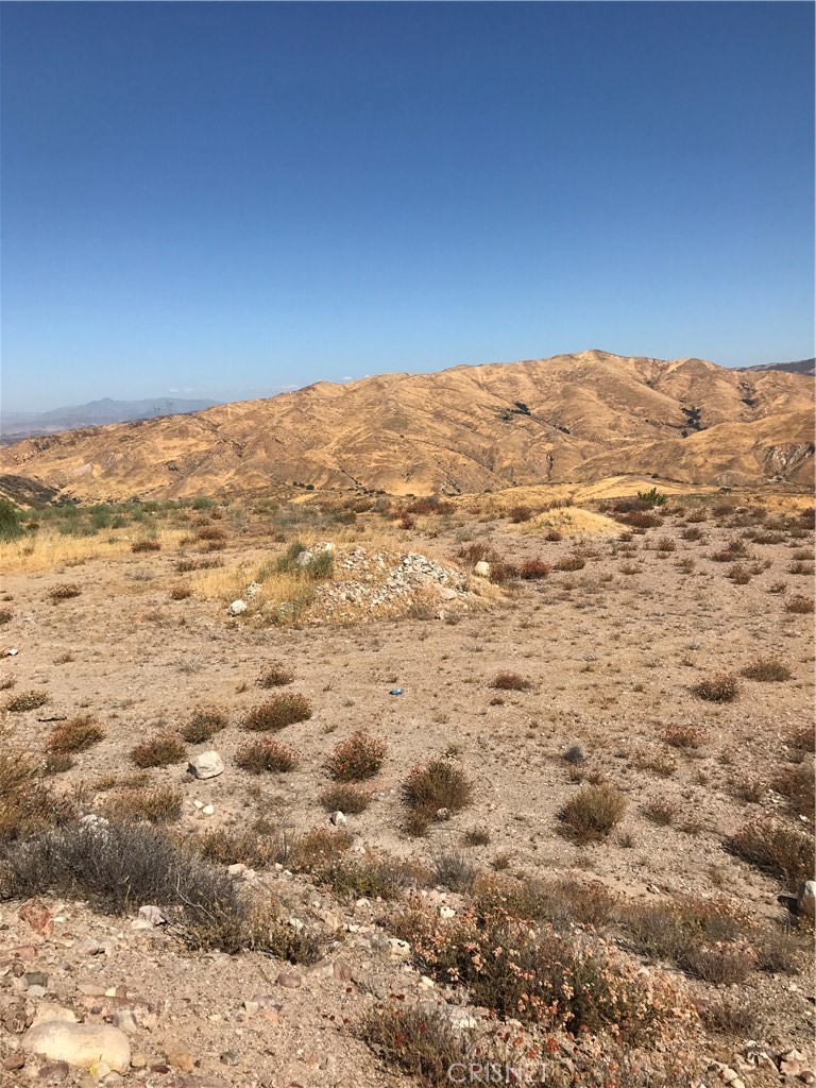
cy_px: 544
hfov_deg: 49.7
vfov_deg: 63.4
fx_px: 880
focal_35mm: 28
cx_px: 408
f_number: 1.8
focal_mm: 3.99
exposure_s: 1/3546
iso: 20
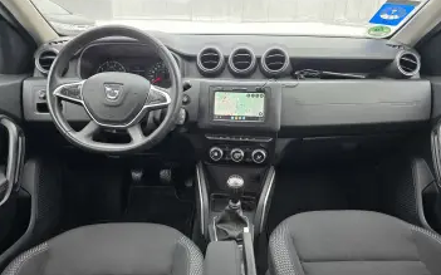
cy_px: 152
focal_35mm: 25
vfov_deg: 49.1
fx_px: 300
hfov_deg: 72.6
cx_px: 220
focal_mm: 6.3
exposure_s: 1/180
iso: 160
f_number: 1.7
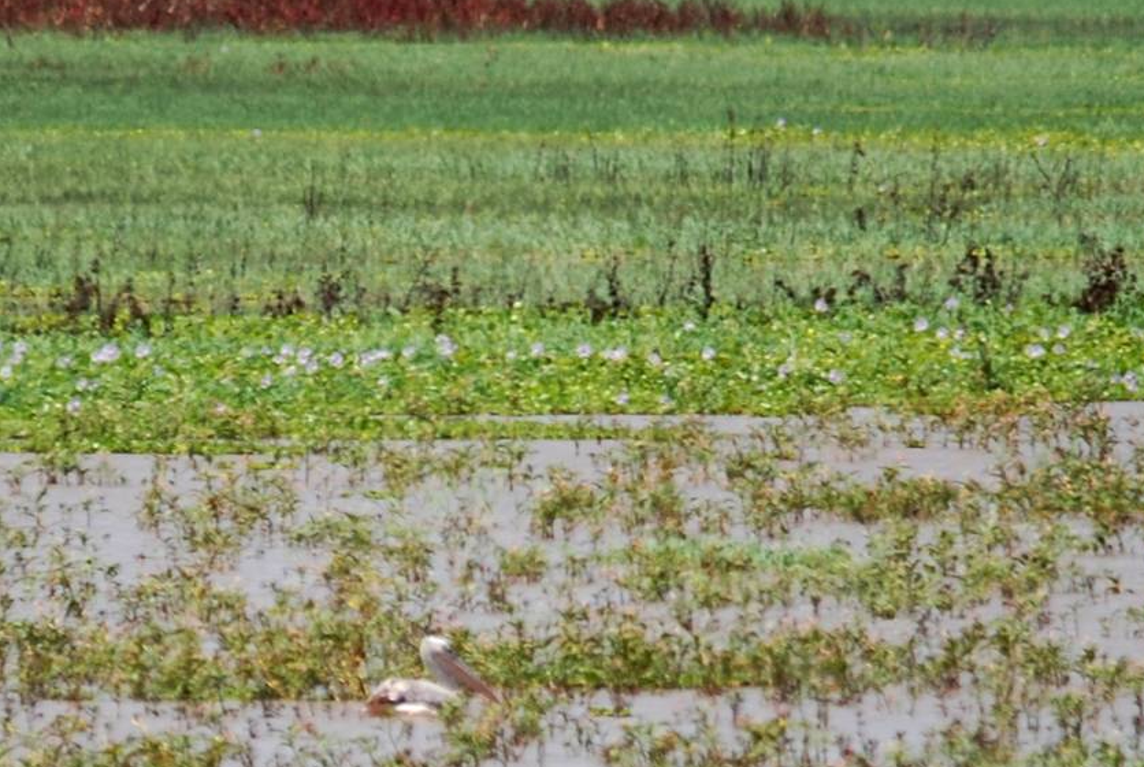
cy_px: 172
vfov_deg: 1.0
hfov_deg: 1.4
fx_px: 45633
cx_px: 1093
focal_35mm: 1434
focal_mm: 500
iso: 200
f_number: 6.3
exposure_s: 1/640
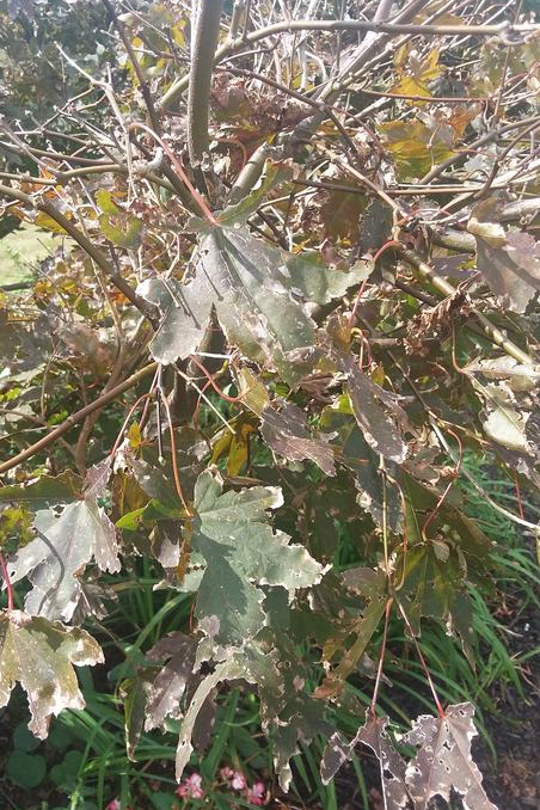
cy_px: 410
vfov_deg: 63.7
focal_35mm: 29
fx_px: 652
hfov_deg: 44.8
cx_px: 228
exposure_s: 1/549
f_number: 1.9
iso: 50
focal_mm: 2.91
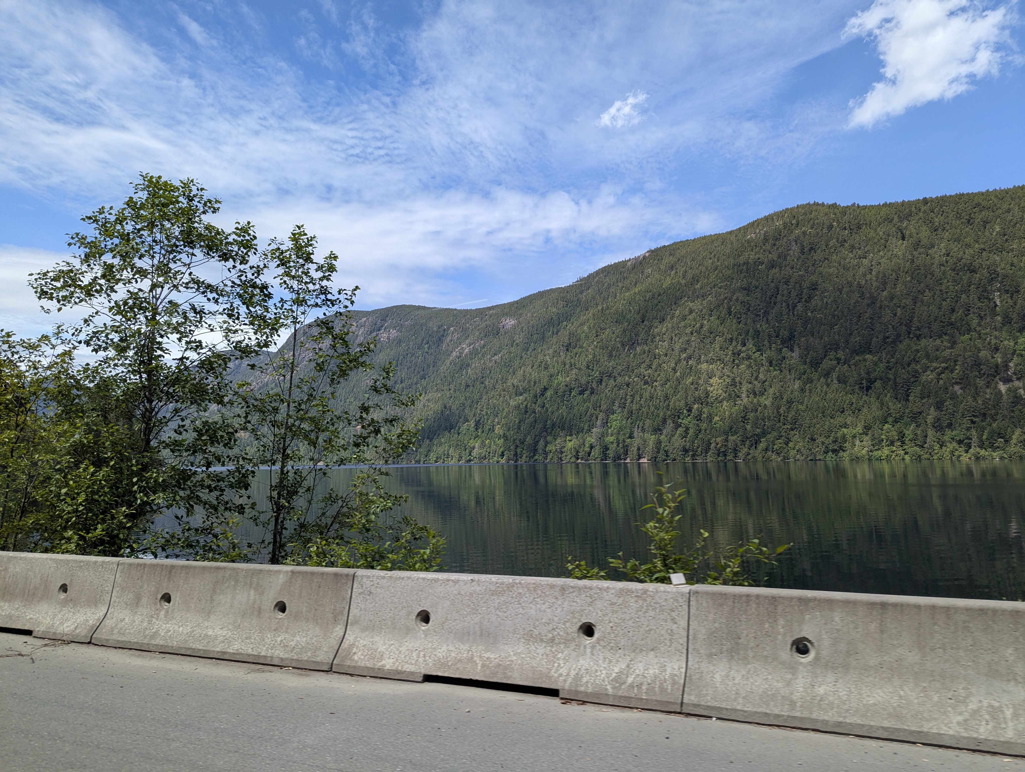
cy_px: 386
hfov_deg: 71.5
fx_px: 712
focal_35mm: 24
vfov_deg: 56.9
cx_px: 512
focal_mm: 6.81
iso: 41
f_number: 1.85
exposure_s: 1/1381
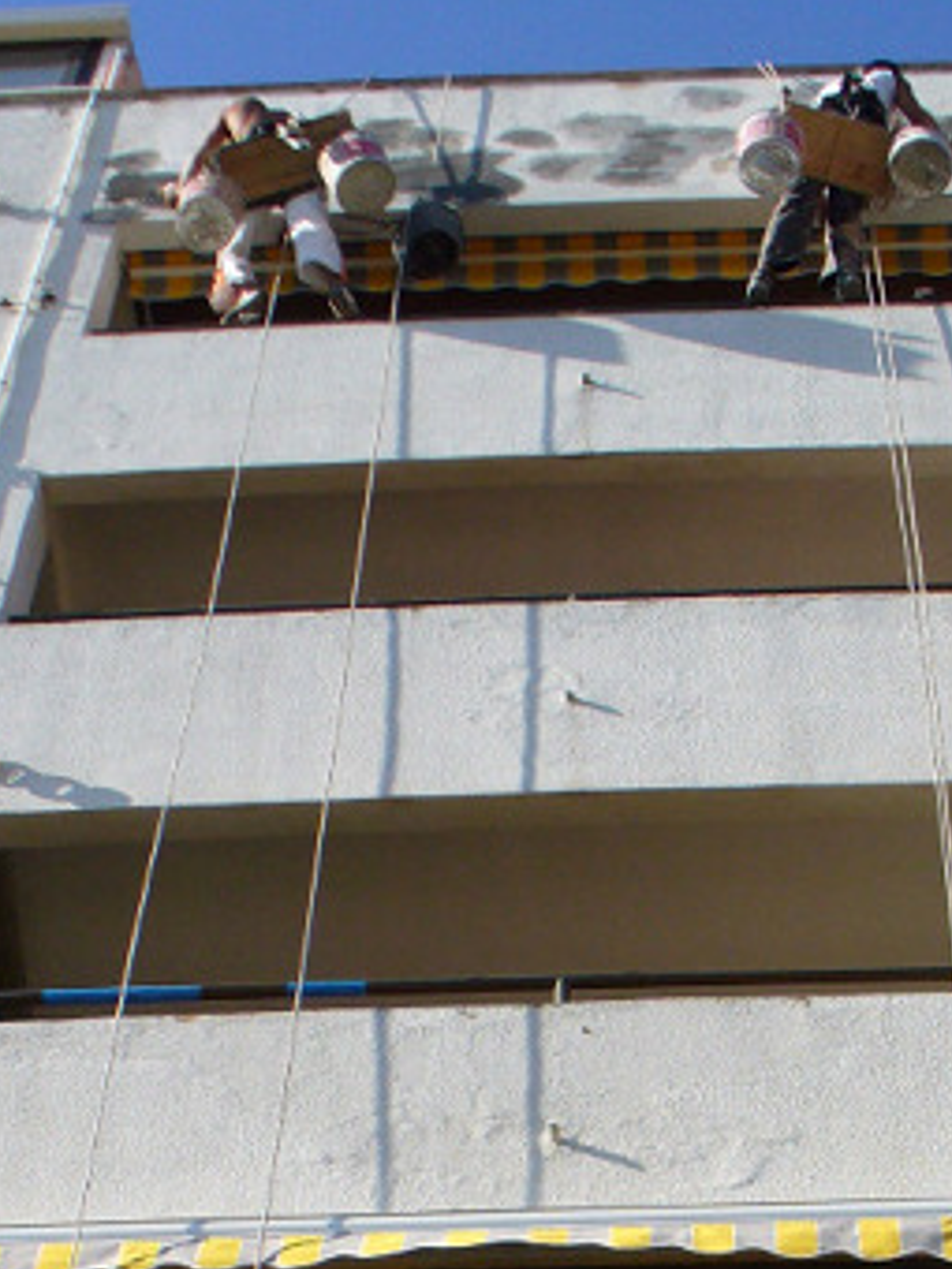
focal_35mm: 98
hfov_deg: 15.1
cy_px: 1482
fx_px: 3594
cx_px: 584
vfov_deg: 19.0
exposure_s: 1/320
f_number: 5.6
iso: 80
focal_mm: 6.1
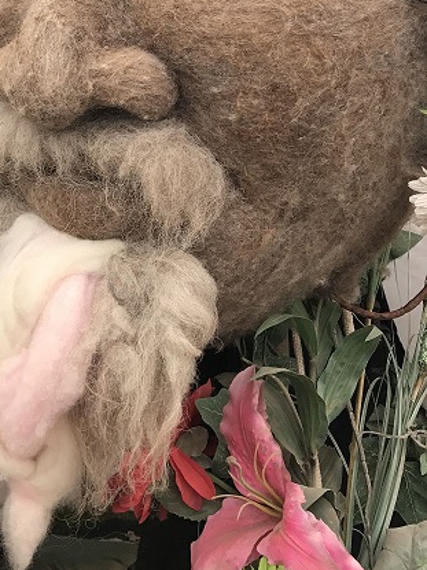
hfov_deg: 21.4
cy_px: 21
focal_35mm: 68
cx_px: 106
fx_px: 1119
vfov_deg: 27.2
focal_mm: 3.99
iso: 20
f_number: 1.8
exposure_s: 1/262
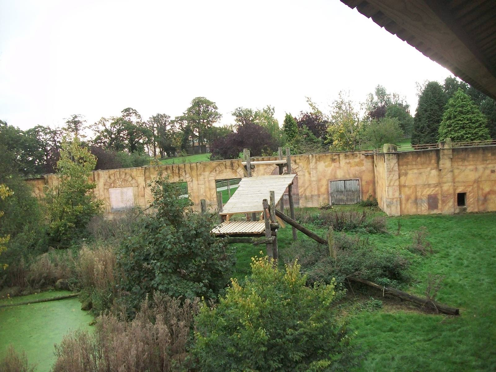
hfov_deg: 56.8
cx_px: 248
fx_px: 459
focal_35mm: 32
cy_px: 186
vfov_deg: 44.2
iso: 250
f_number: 2.9
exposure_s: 1/500
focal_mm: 5.7
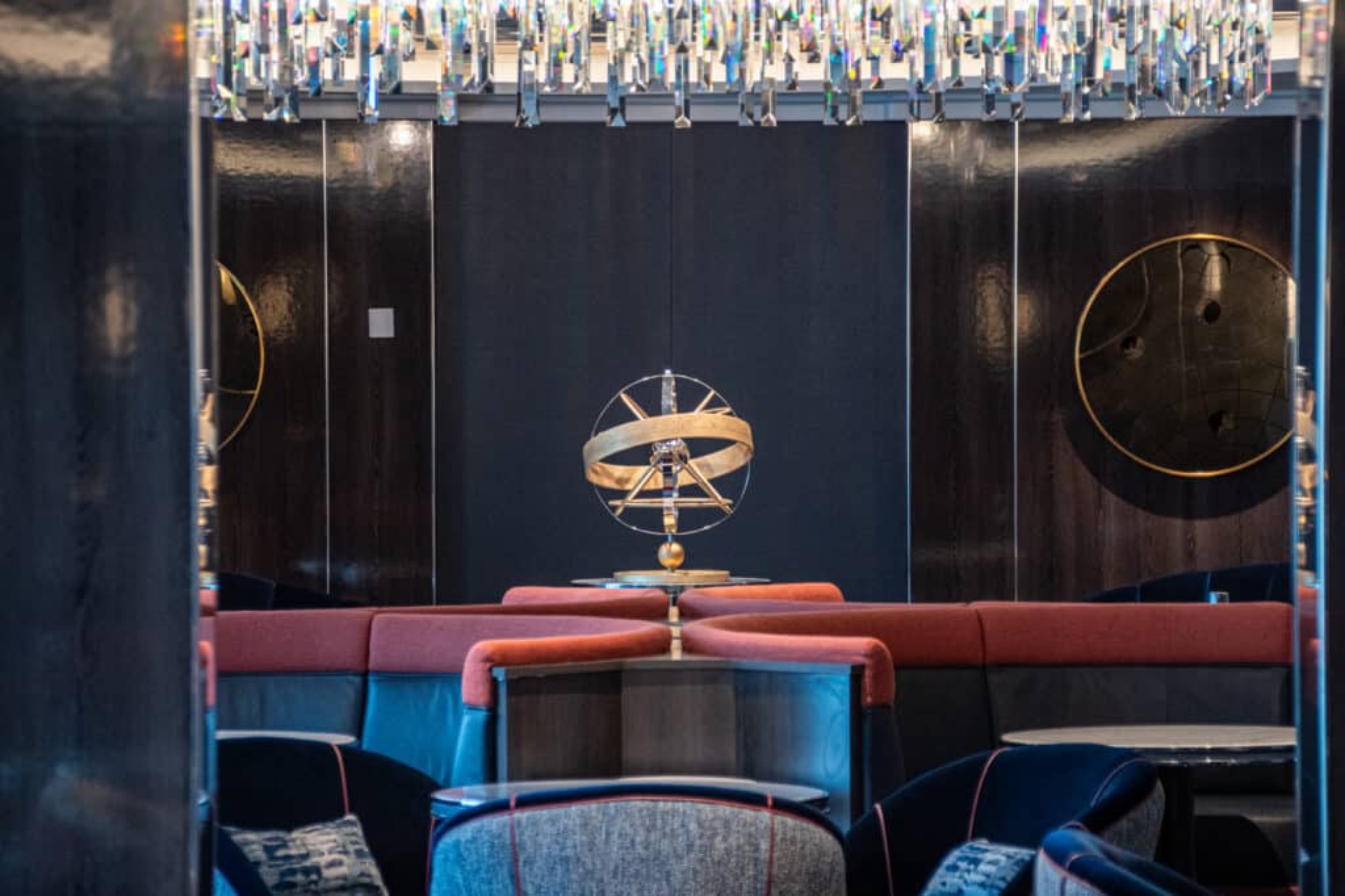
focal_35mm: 195
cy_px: 448
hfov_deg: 10.6
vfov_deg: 7.0
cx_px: 672
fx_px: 7283
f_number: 6
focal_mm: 130
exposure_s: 1/20
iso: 800
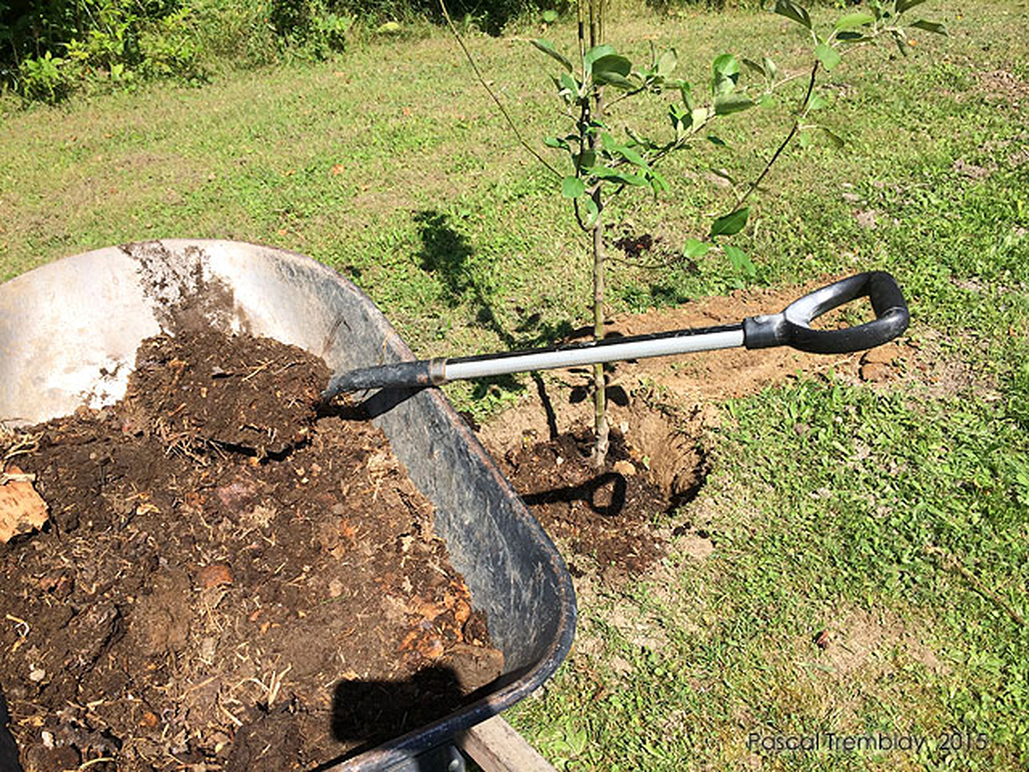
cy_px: 386
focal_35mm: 30
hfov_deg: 60.0
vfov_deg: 46.8
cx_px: 514
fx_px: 892
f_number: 2.2
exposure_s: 1/1466
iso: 32
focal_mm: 4.12
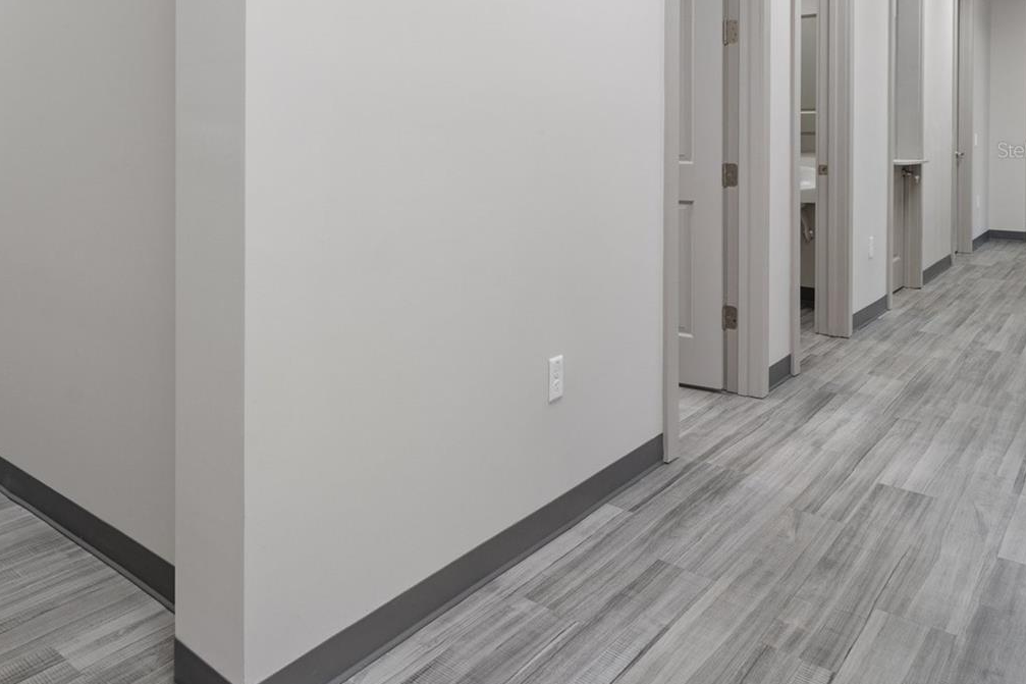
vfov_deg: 45.8
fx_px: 769
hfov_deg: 63.9
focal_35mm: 27
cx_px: 273
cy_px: 150
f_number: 8
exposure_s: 1/1.67
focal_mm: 17
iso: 320
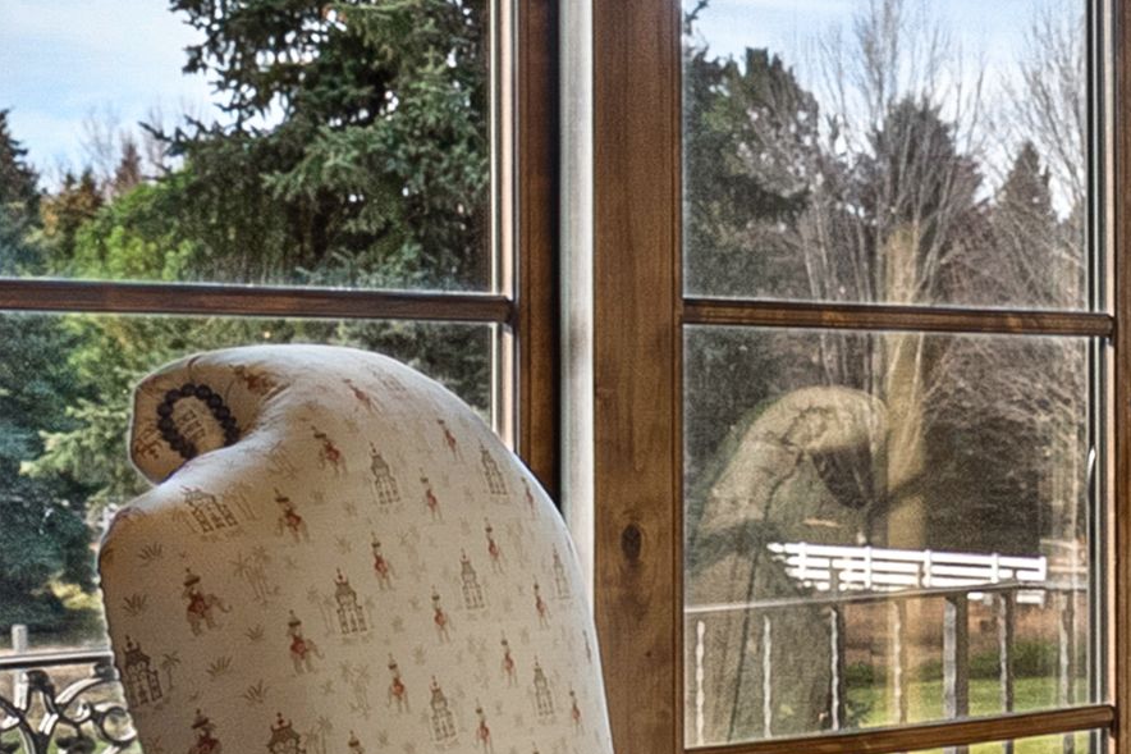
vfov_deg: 13.5
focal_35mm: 101
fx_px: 3172
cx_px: 1798
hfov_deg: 17.7
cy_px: 473
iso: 640
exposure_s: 1/80
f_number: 9
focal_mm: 21
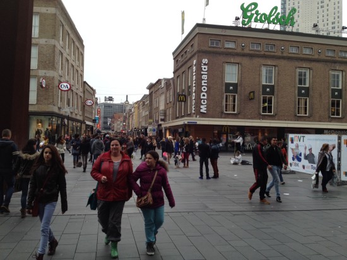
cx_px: 174
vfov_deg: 40.7
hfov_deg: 52.6
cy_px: 130
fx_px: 351
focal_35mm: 35
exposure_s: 1/201
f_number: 2.4
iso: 50
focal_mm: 4.28
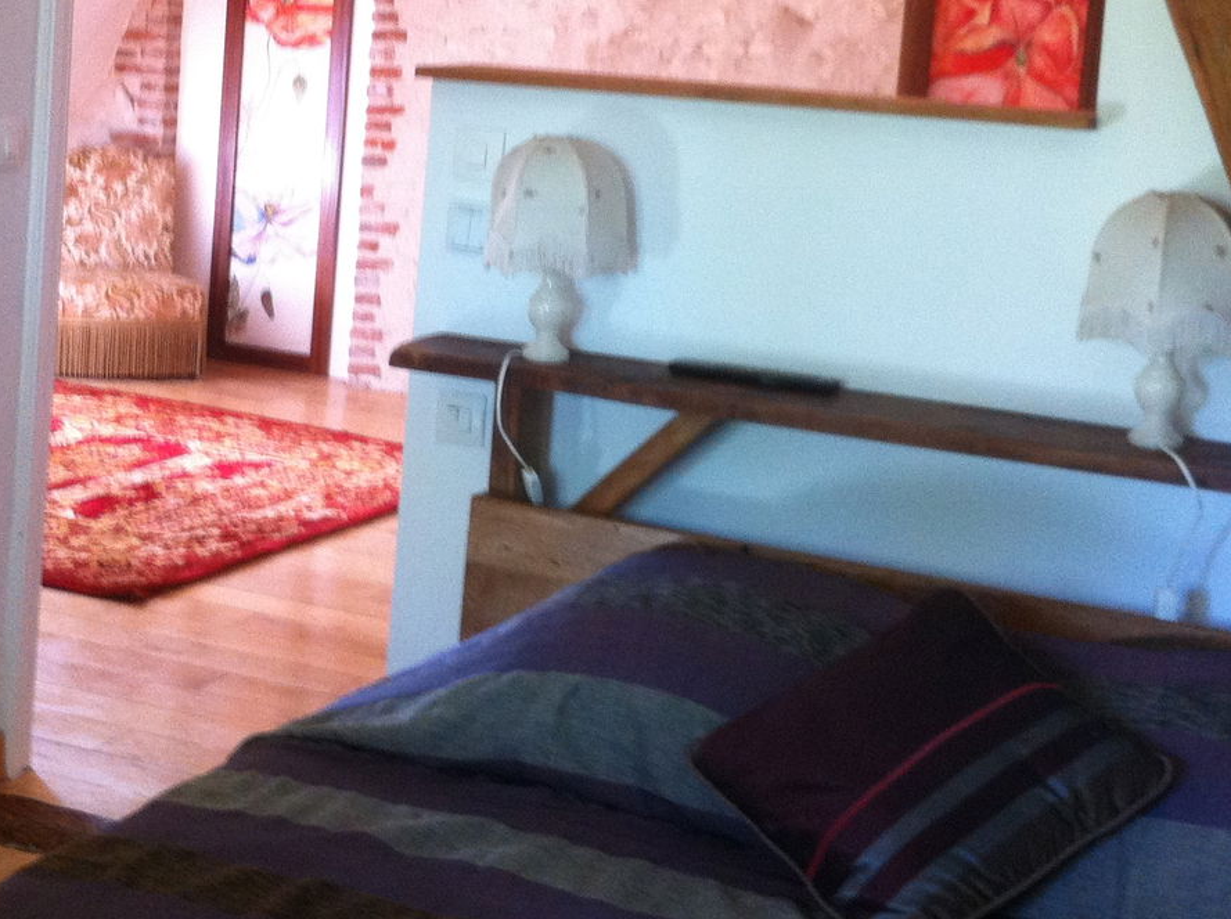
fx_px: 2237
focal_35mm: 63
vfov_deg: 23.0
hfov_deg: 30.7
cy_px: 240
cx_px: 525
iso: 160
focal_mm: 3.85
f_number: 2.8
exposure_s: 1/17
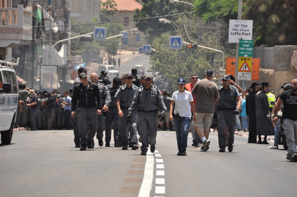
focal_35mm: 255
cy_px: 98
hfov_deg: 8.1
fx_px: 2101
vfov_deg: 5.4
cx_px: 148
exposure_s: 1/1600
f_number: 5.6
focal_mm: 170
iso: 400
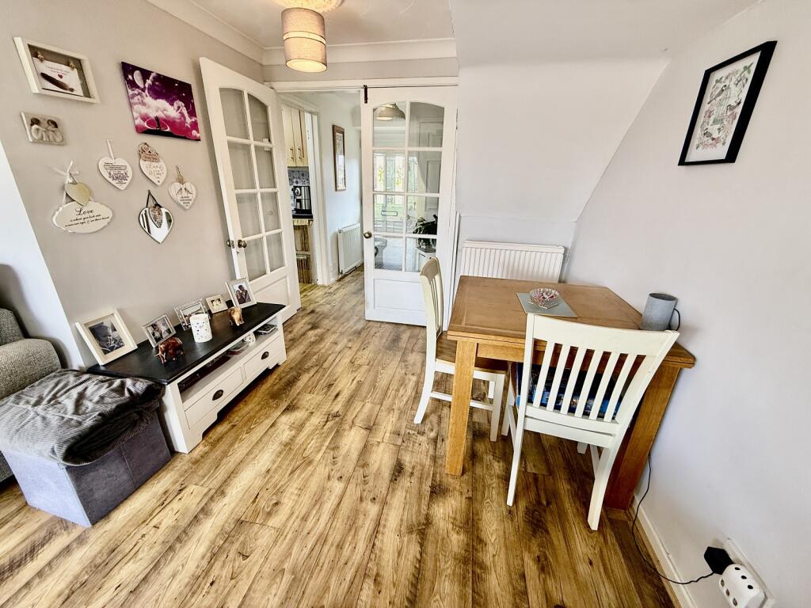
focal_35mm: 14
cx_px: 406
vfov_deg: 85.7
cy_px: 304
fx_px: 328
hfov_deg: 102.1
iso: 160
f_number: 2.2
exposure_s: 1/100
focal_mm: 2.22
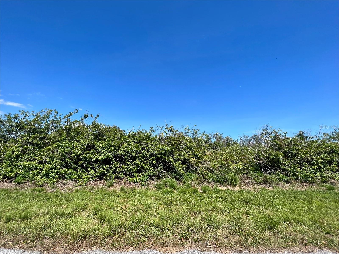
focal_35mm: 13
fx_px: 127
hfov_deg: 106.2
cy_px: 127
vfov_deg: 89.9
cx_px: 170
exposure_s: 1/1468
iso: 32
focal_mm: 1.57
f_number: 1.8
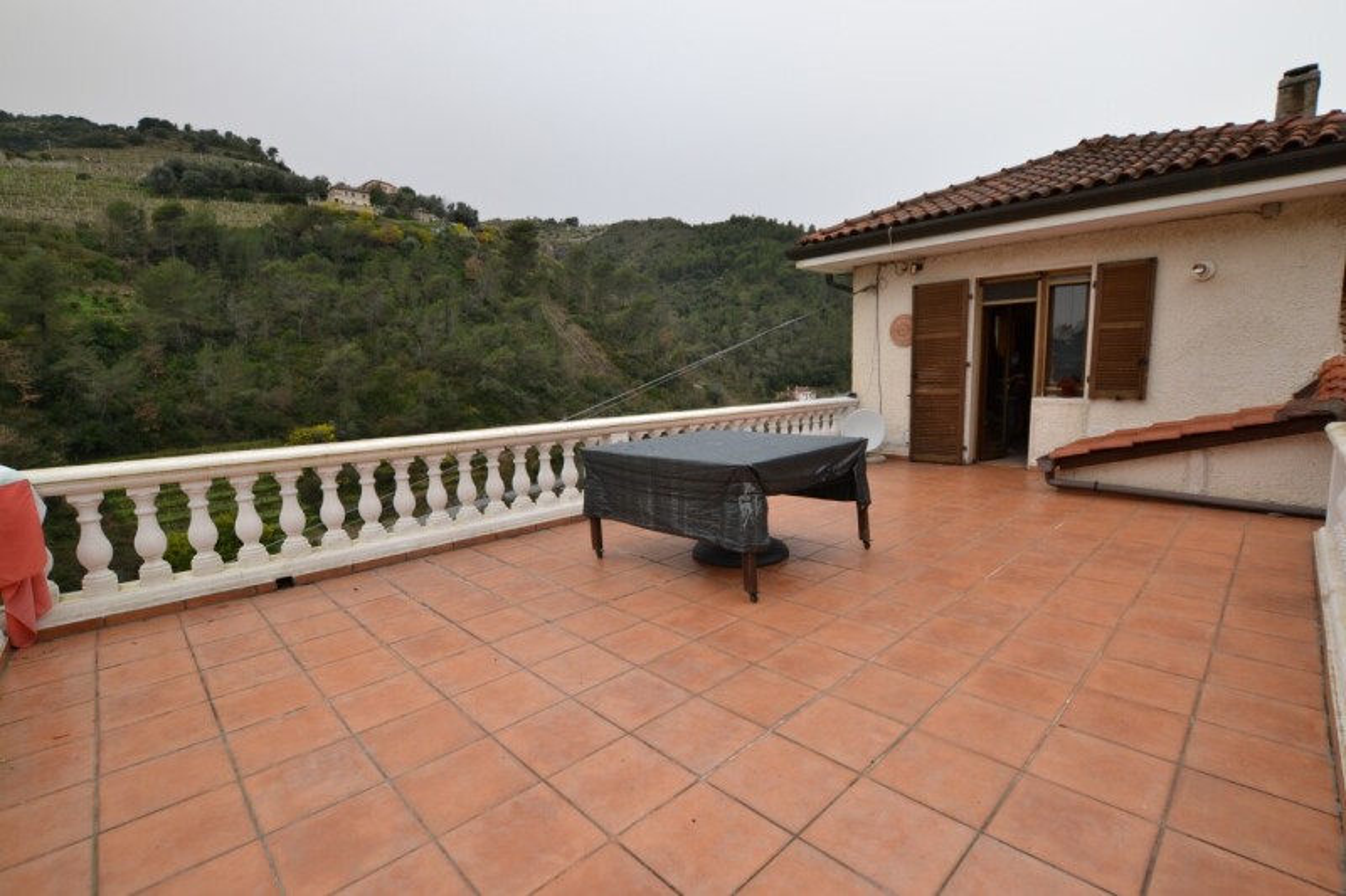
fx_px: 561
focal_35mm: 15
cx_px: 673
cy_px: 448
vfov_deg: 77.3
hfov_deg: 100.4
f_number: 5.6
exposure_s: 1/125
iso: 125
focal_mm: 10
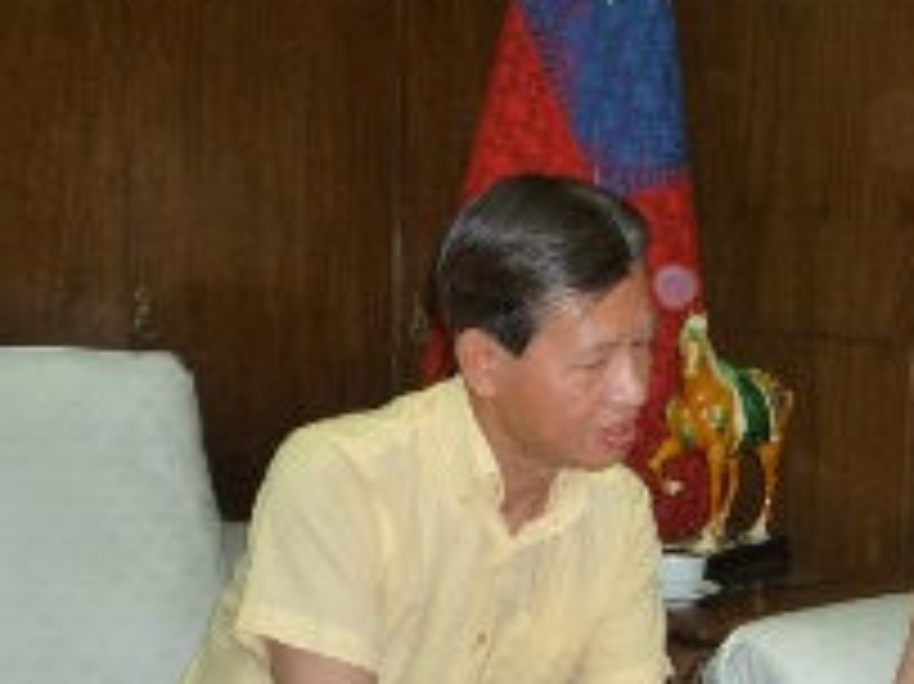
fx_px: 1689
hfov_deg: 29.3
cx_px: 783
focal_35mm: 64
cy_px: 580
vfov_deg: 22.5
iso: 160
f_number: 3.3
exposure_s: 1/30
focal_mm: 5.2
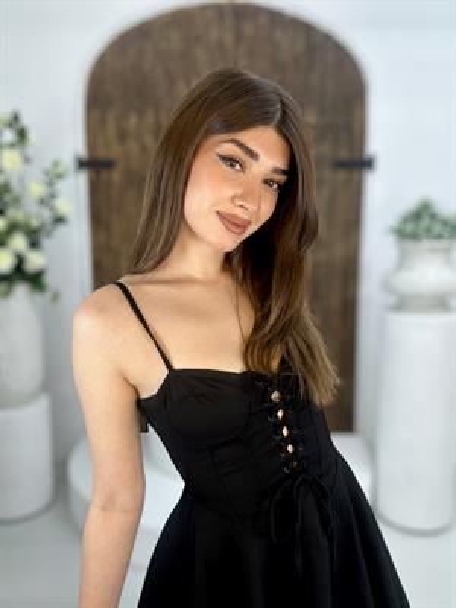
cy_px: 304
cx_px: 228
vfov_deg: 60.0
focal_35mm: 30
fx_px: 527
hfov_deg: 46.8
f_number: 1.9
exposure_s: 1/100
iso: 32
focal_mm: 2.69
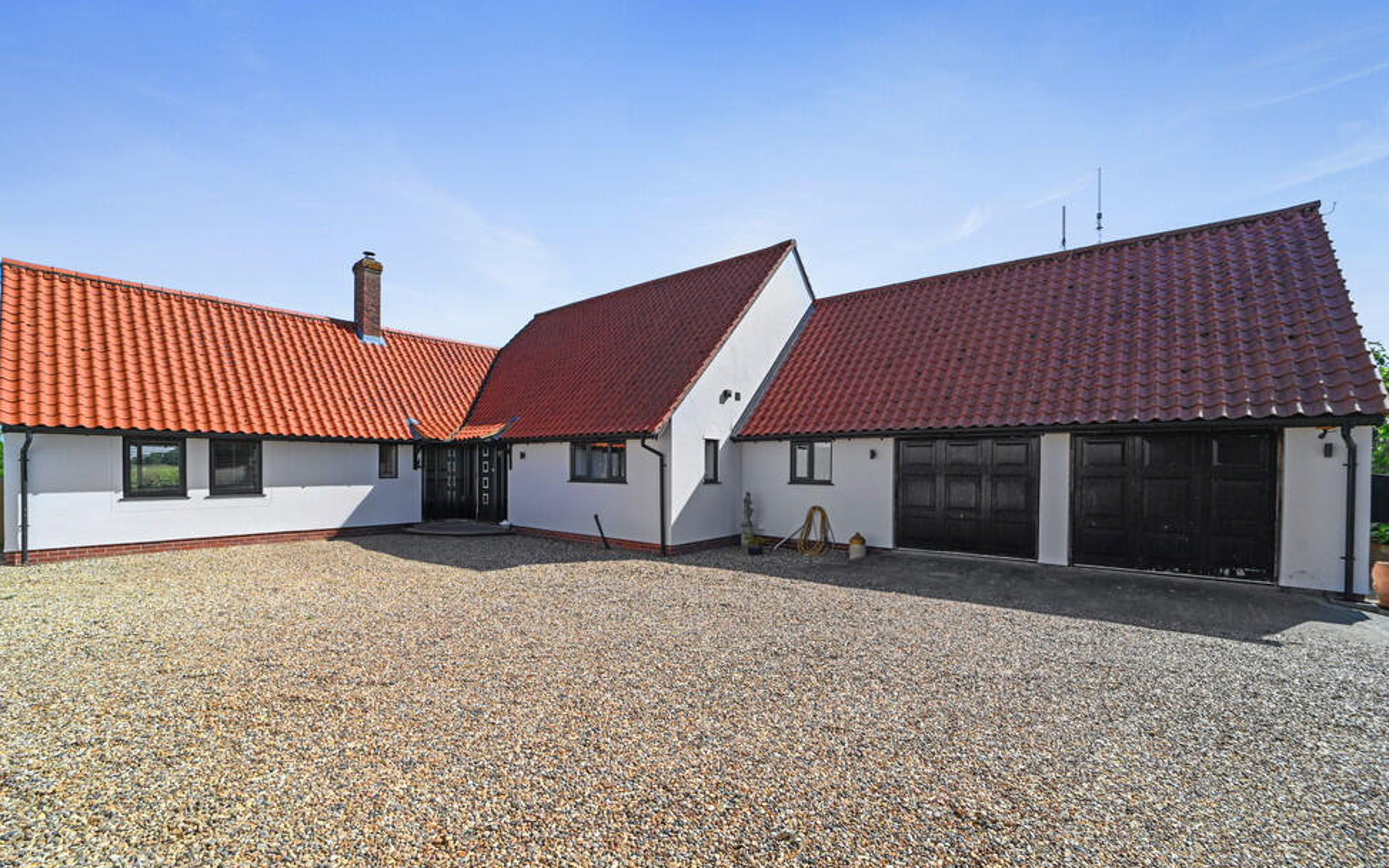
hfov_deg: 101.5
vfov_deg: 74.6
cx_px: 685
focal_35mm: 15
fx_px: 568
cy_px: 479
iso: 500
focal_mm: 14
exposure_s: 1/1250
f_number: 8
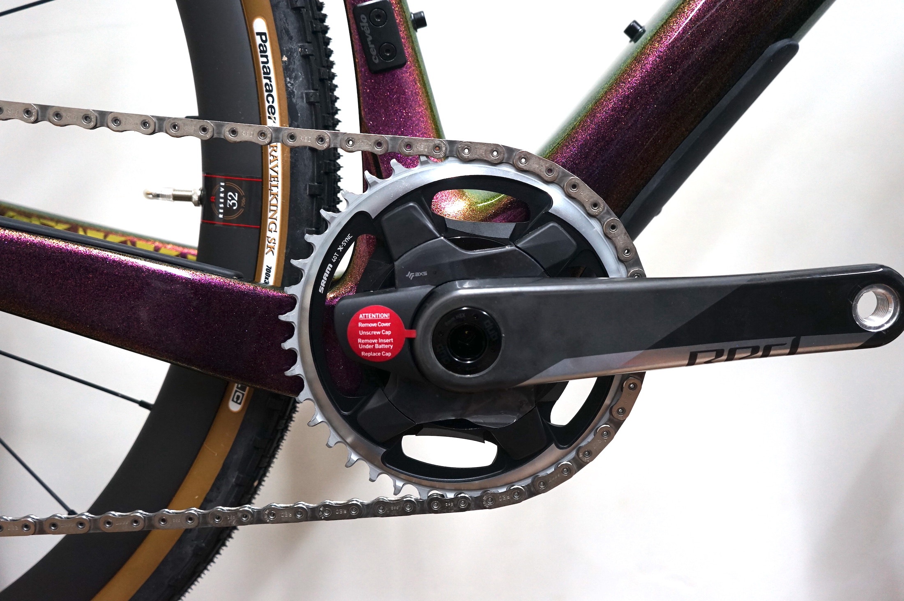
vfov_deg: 41.0
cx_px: 452
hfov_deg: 58.8
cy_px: 300
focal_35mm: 32
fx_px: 803
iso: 1250
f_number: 4
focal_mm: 32
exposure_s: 1/60
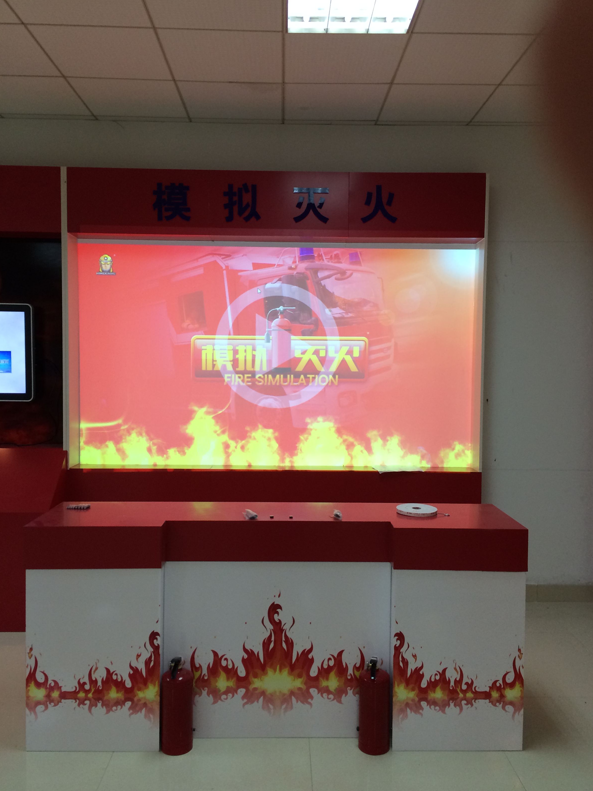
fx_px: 685
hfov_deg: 46.8
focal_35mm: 30
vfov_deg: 60.0
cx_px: 297
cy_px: 400
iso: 50
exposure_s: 1/30
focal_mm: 4.15
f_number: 2.2
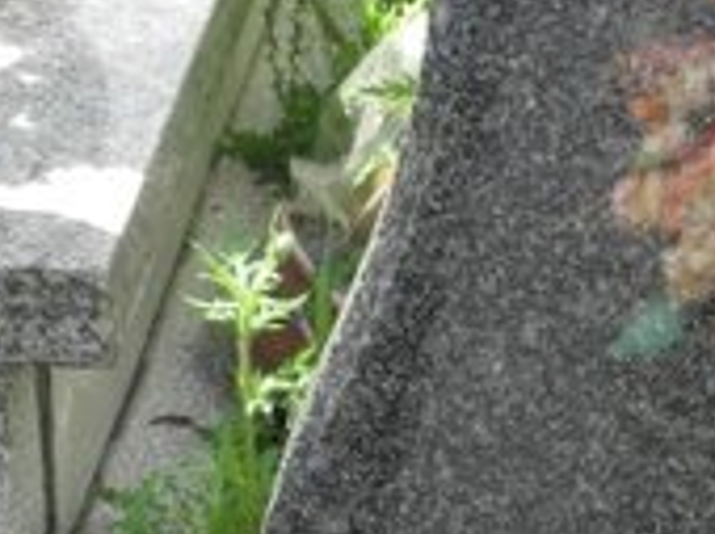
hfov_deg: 8.9
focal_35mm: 212
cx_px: 1287
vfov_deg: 7.0
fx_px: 4373
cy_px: 303
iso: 100
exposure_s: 1/320
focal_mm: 9.7
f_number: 3.2
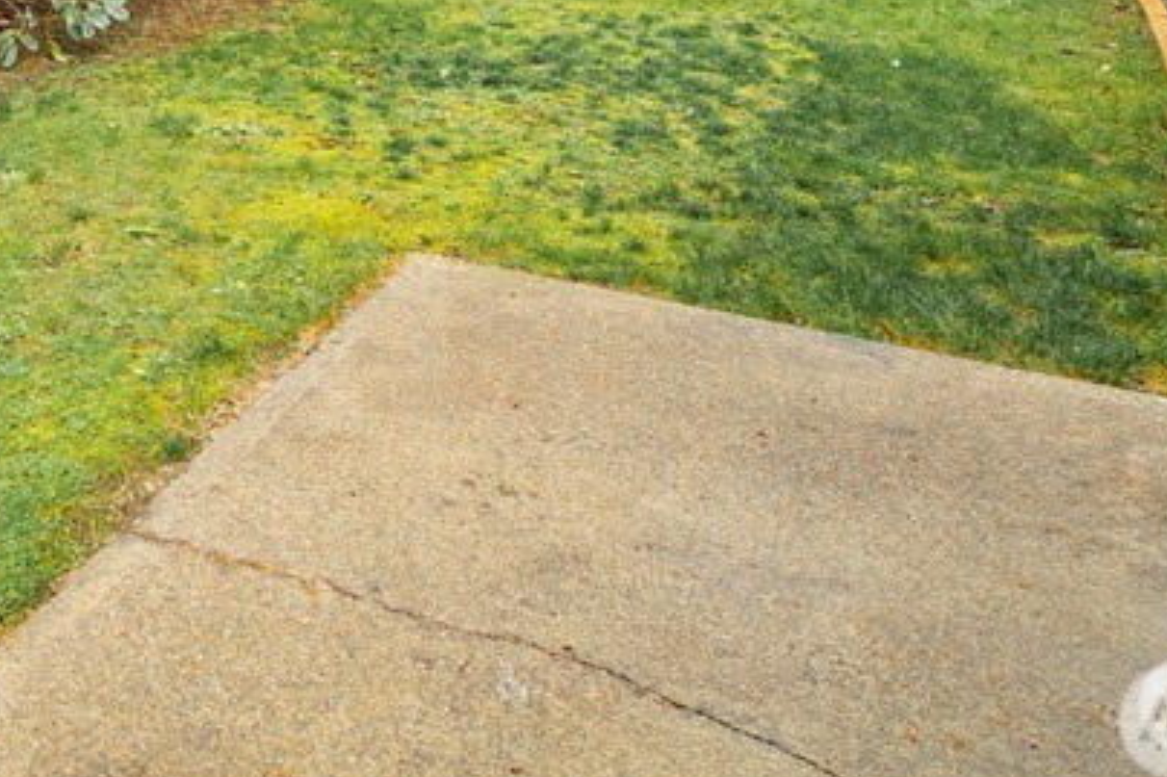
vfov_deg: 26.1
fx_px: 1393
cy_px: -260
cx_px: 48
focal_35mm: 43
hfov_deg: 40.7
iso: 100
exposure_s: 1/50
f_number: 7.1
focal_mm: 16
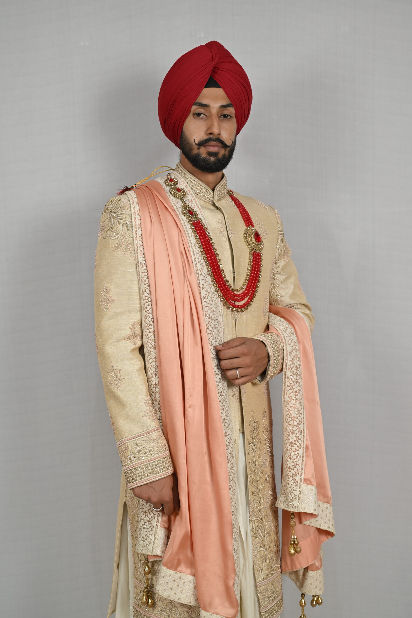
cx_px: 206
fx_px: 858
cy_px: 309
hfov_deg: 27.0
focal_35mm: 50
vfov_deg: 39.6
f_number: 5.6
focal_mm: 50
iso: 400
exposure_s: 1/125
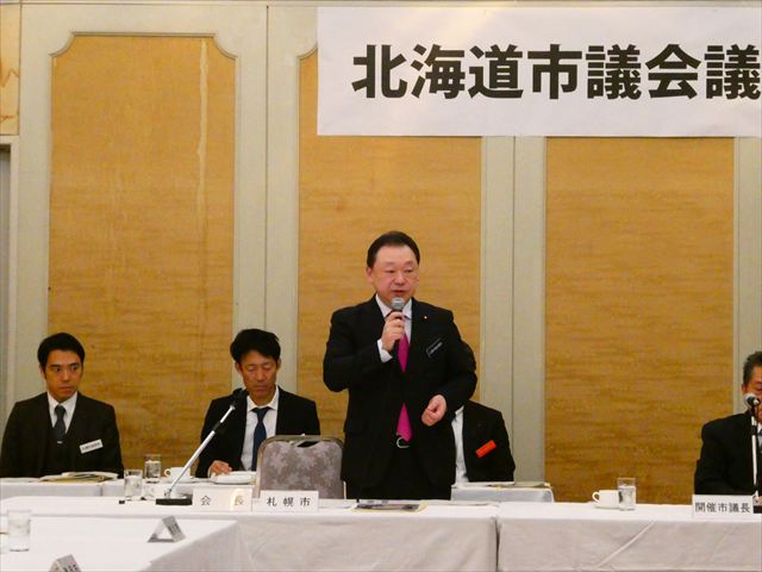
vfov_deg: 12.0
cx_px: 381
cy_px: 286
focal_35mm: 124
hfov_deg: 15.9
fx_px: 2730
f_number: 5.2
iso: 1600
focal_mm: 22.3
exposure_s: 1/60
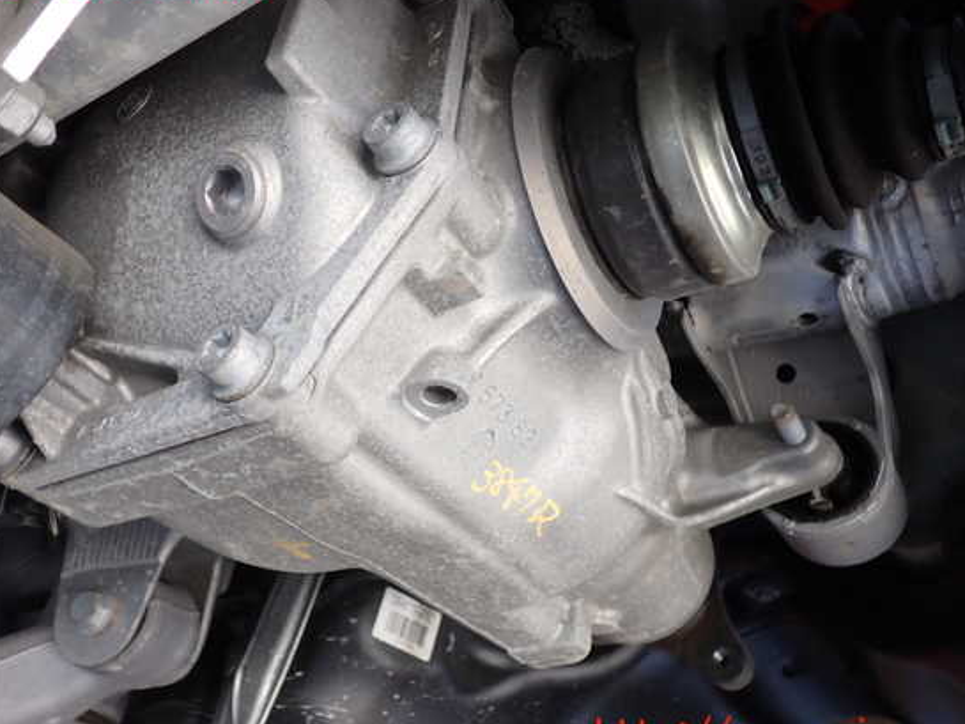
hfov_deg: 55.3
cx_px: 464
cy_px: 359
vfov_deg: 43.0
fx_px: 920
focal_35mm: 33
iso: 125
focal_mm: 5.4
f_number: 2.3
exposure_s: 1/60
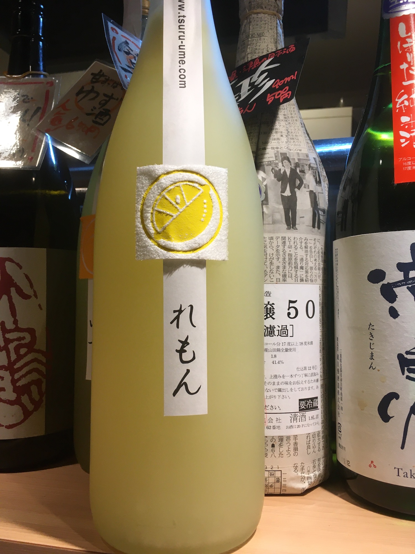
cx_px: 208
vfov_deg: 61.7
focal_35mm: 29
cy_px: 277
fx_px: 464
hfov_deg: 48.2
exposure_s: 1/30
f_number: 2.2
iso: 25
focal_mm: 4.15
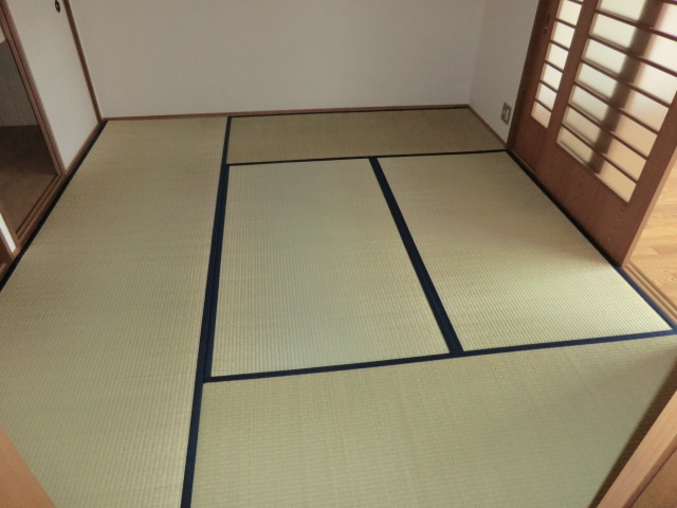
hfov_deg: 71.6
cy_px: 254
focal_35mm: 24
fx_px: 469
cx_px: 338
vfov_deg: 56.8
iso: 400
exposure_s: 1/60
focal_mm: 4.3
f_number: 3.2
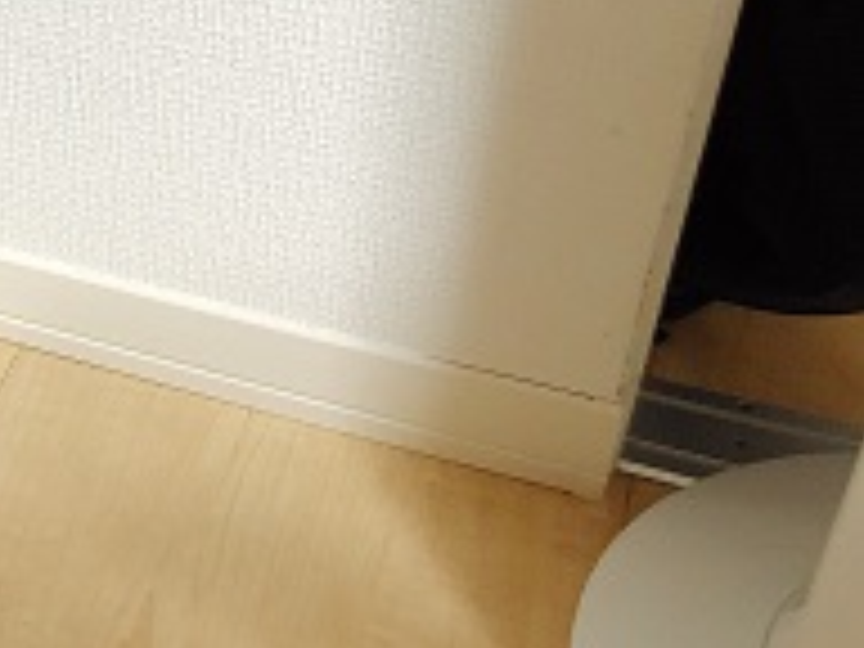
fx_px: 1822
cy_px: 133
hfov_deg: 23.6
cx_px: -256
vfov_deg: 20.0
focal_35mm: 73
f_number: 1.8
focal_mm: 3.99
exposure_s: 1/17
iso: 80
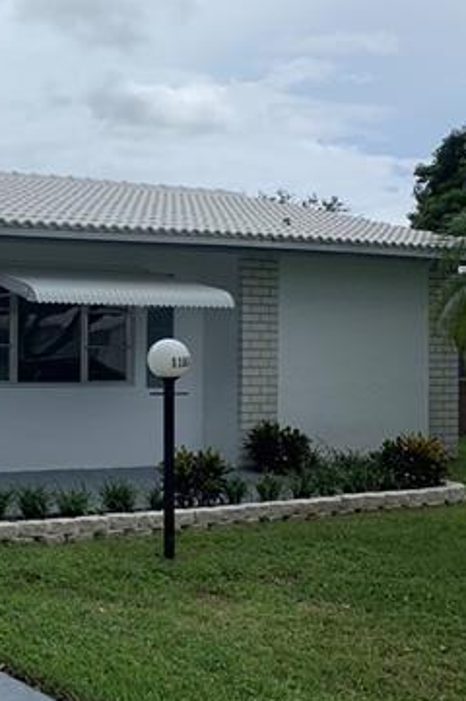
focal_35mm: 60
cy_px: 328
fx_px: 1167
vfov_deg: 33.4
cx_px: -146
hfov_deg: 20.5
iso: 25
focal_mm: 4.25
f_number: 1.8
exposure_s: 1/5405
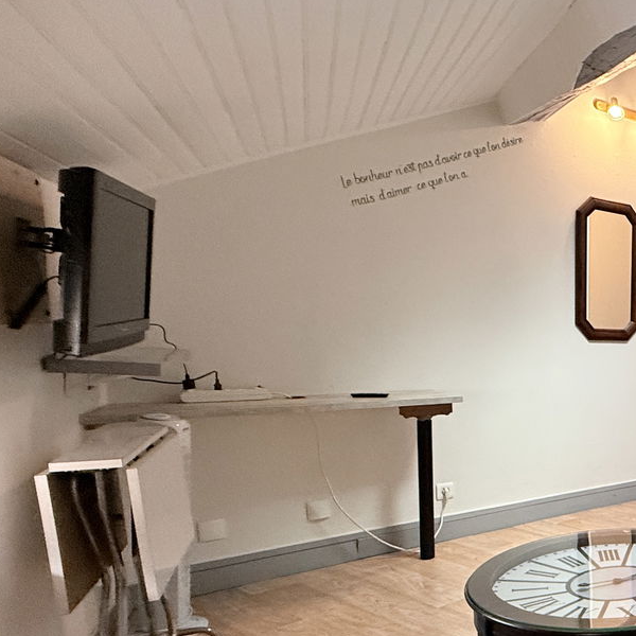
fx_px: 686
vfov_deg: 49.1
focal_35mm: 33
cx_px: 782
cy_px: 411
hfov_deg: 36.7
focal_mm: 2.22
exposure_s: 1/99
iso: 320
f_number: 2.2
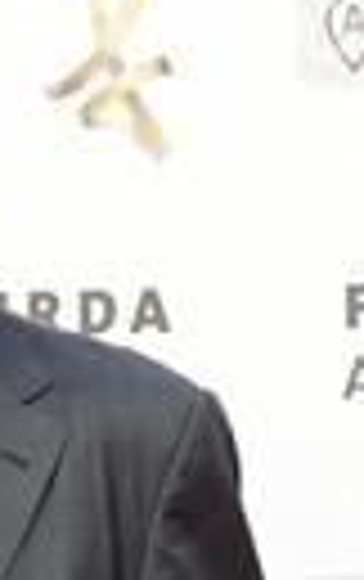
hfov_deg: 8.5
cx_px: -175
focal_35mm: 151
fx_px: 2389
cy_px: 764
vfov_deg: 13.3
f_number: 5.6
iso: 400
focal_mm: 48
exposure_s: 1/200
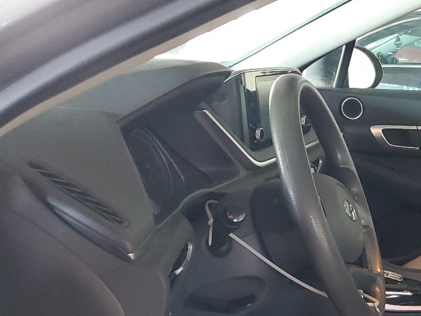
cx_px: 460
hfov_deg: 29.6
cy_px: 332
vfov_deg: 23.5
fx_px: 718
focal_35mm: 59
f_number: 1.5
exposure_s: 1/60.2
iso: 380
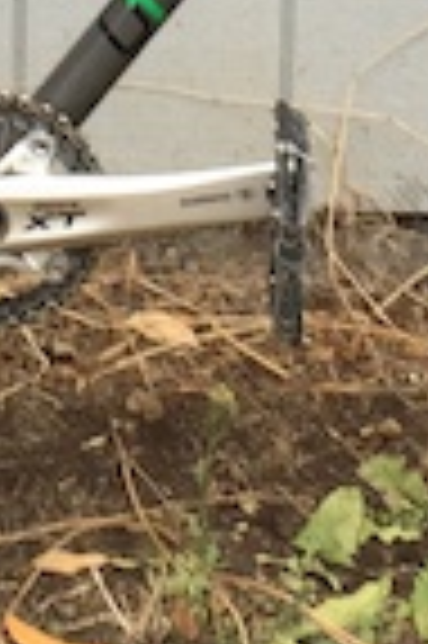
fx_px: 3021
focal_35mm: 169
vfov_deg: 11.4
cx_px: 207
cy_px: -482
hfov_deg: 8.1
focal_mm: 4.15
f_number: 2.2
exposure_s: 1/60
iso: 32
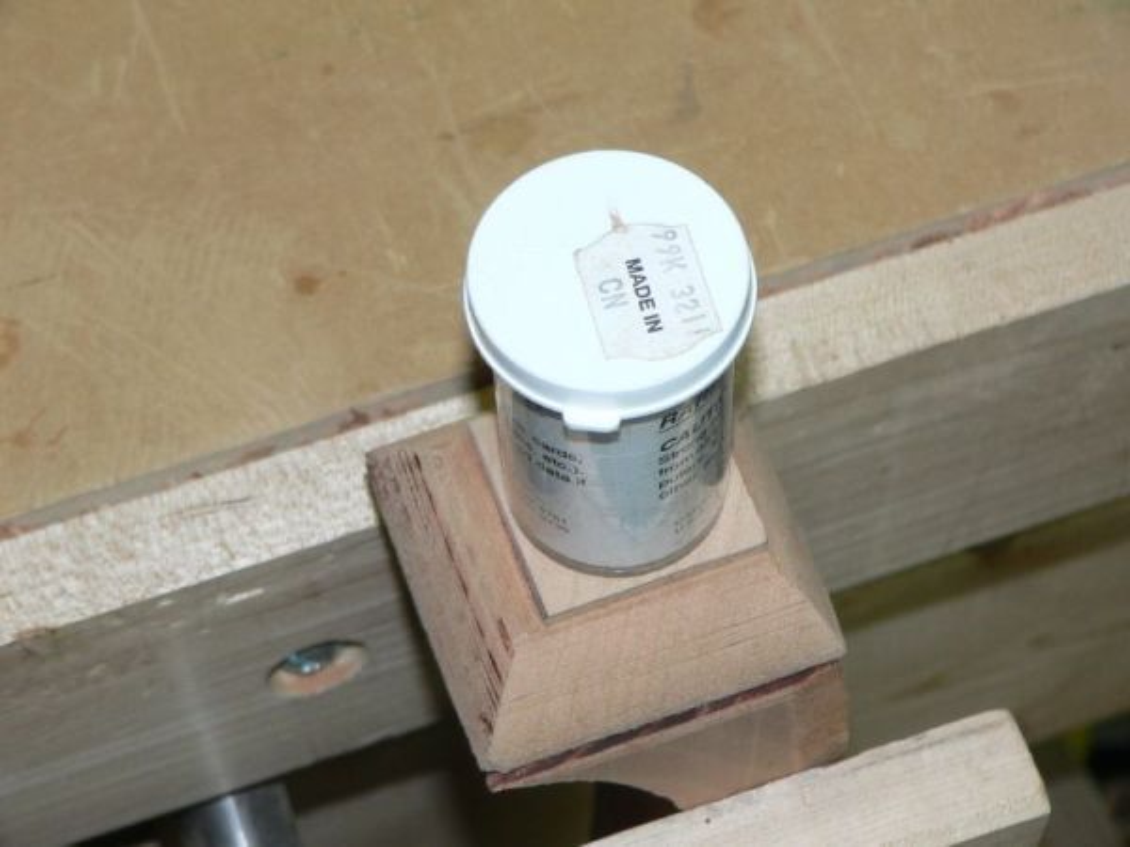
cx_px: 565
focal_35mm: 99
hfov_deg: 19.8
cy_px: 424
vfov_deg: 14.9
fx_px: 3232
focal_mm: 13
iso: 100
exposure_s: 1/60
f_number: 2.8
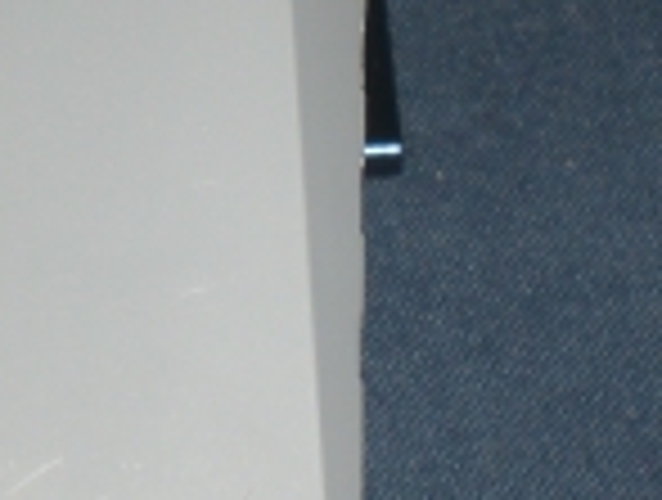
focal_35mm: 165
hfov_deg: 11.9
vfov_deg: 9.0
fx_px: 3163
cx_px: 95
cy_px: 149
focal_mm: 6.3
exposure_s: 1/60
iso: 50
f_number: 4.4
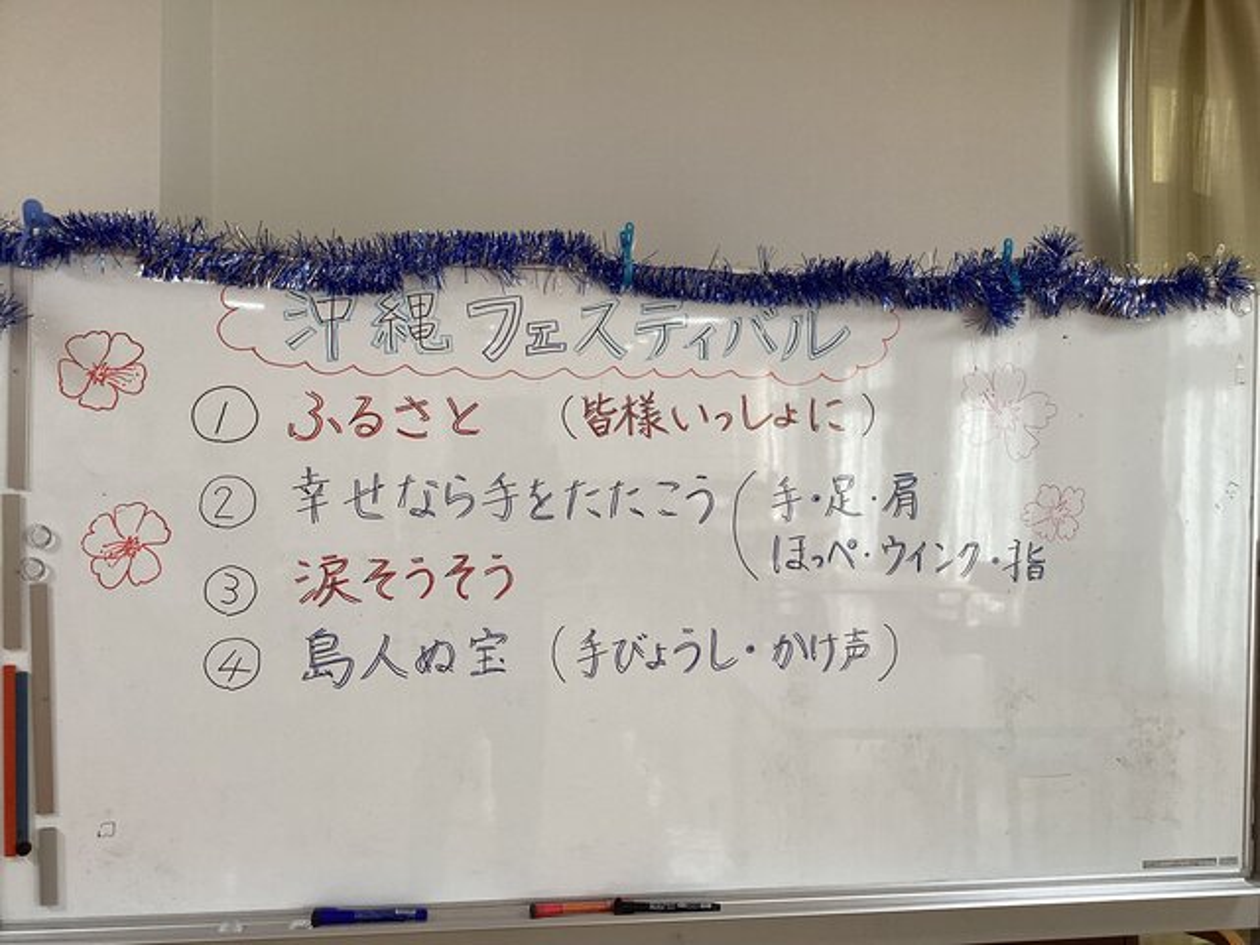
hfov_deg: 58.4
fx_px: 1128
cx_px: 630
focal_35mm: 31
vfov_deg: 45.4
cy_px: 472
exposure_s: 1/100
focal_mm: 3.3
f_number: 2.4
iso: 50
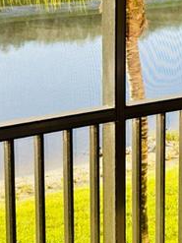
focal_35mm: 81
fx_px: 568
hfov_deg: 17.7
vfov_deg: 23.6
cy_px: 35
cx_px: -2
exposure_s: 1/686
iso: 32
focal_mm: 4.2
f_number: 1.6
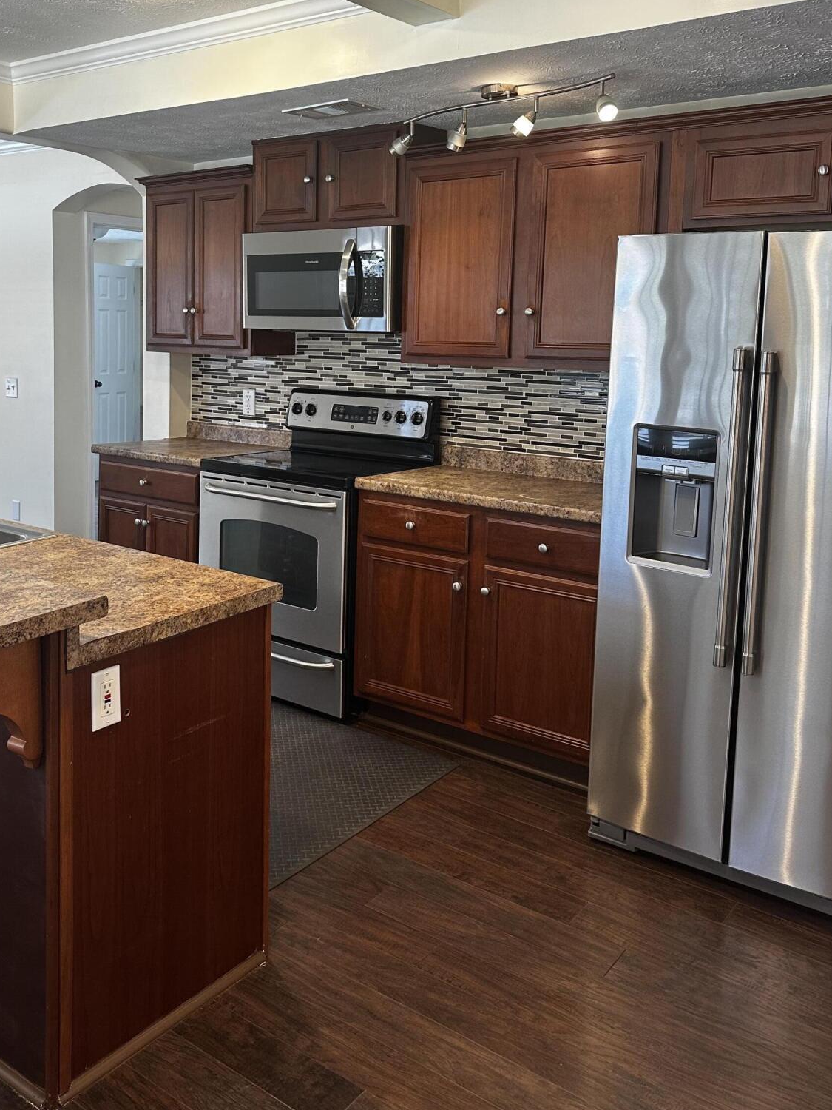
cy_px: 417
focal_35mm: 32
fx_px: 1025
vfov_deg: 56.2
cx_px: 285
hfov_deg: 43.6
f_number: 1.78
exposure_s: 1/120
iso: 125
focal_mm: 6.86
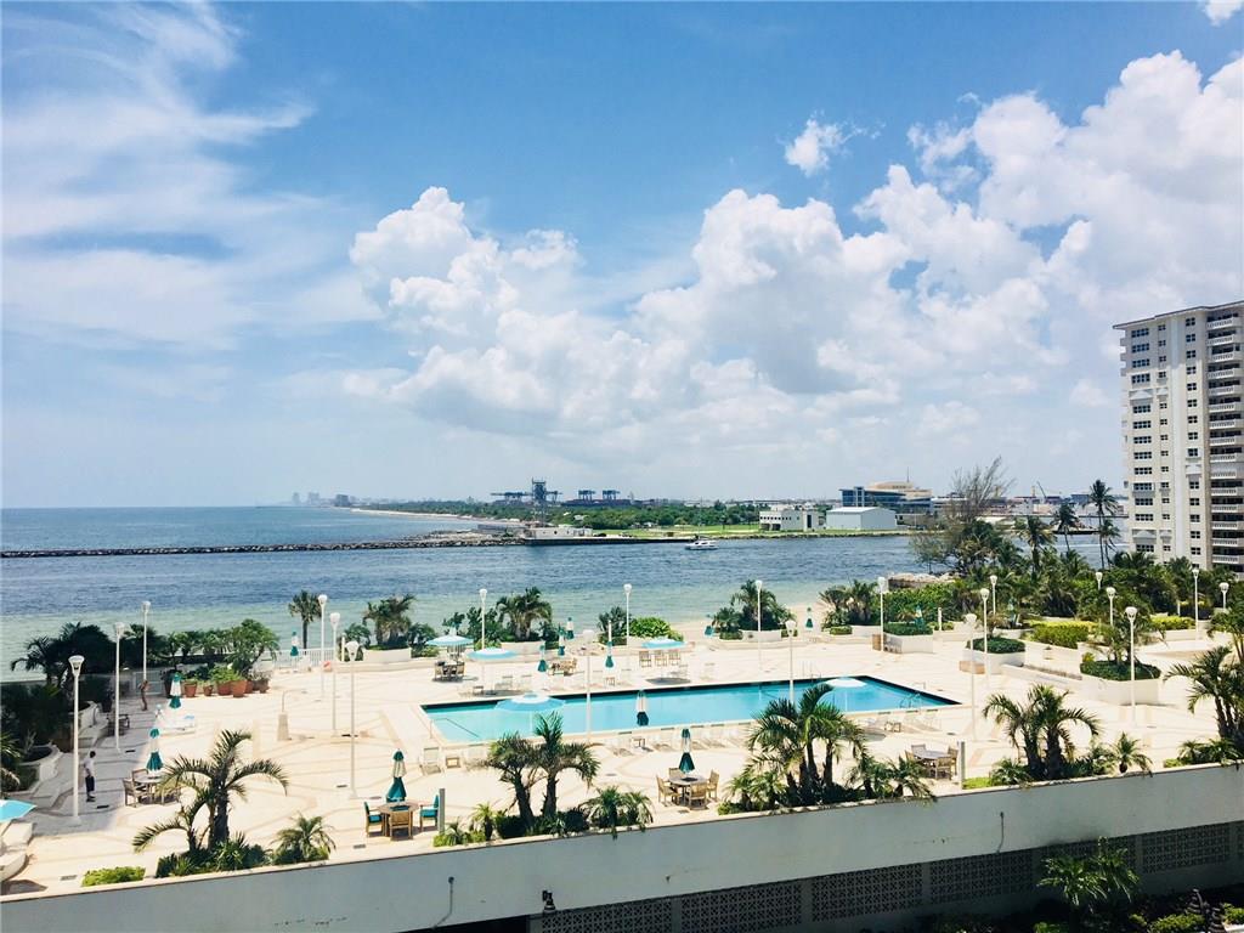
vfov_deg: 48.2
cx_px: 622
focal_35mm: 29
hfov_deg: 61.7
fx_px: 1042
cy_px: 466
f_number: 2.2
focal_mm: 4.15
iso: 25
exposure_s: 1/3663
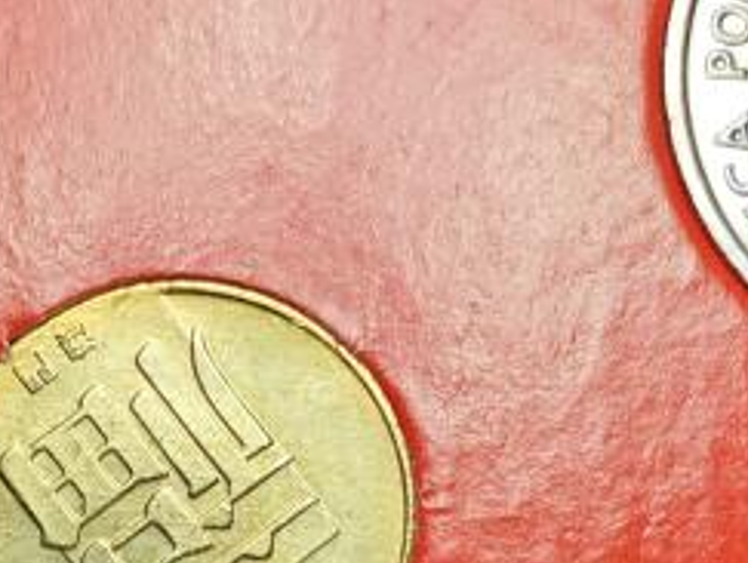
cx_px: 296
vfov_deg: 10.5
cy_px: 726
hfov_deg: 14.3
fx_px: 2986
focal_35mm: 138
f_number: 1.6
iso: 50
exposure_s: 1/191
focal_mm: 5.84
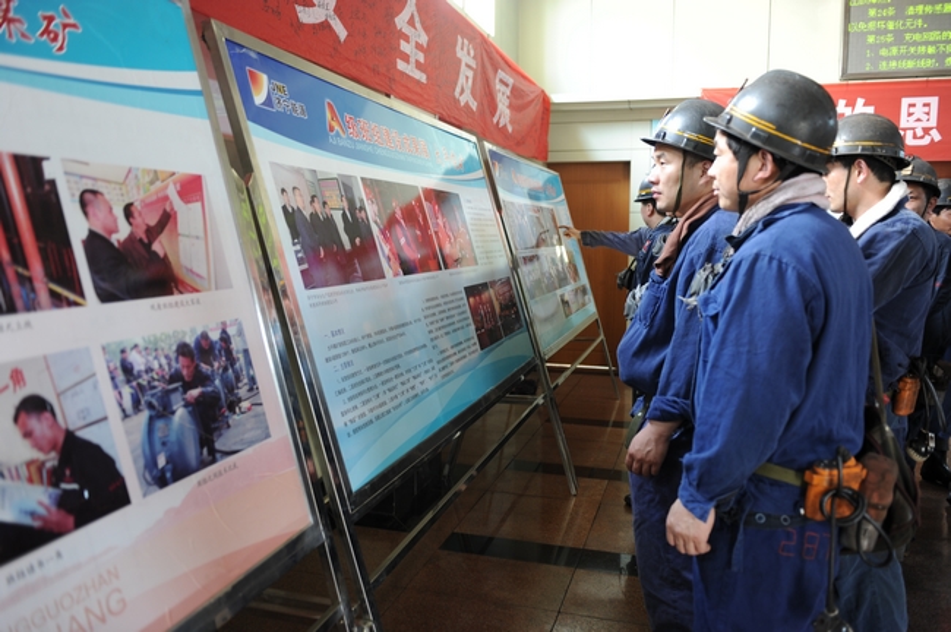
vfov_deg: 46.3
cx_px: 476
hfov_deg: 65.5
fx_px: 739
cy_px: 316
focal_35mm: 28
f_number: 2.8
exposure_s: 1/20
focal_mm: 28
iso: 320
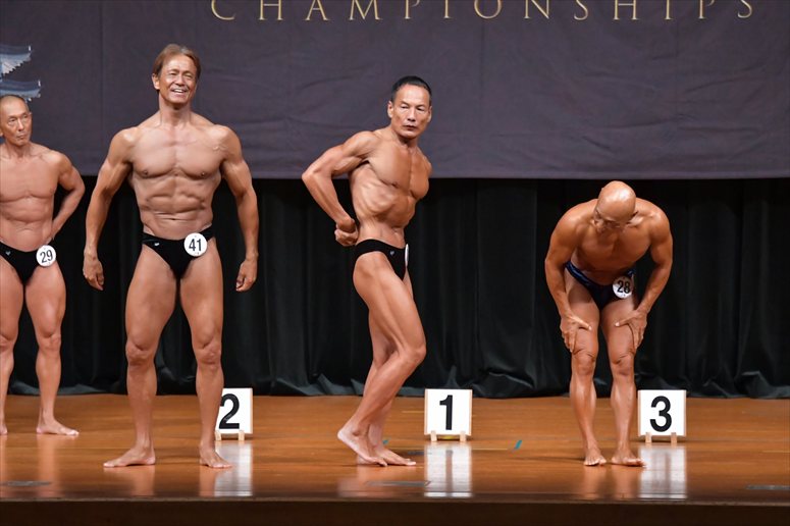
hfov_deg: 8.6
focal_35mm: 240
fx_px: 5264
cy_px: 263
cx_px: 395
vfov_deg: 5.7
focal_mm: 160
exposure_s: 1/400
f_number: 5.6
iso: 6400
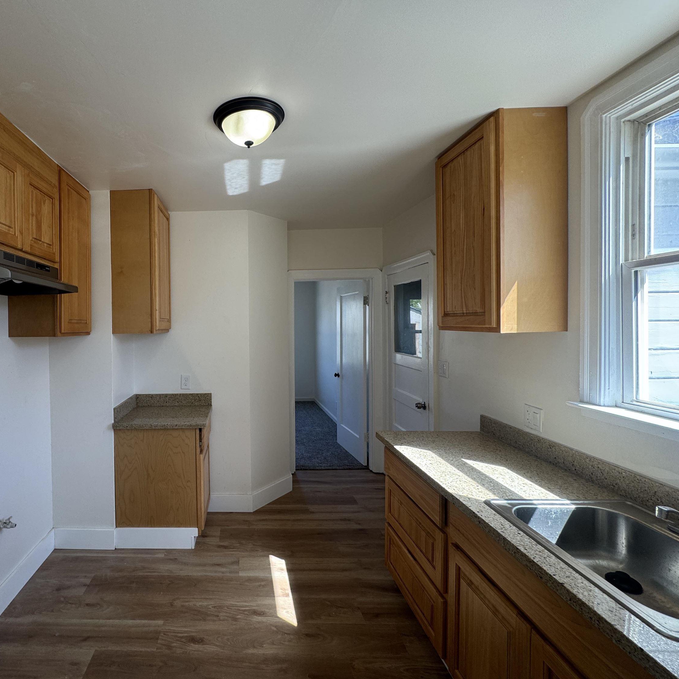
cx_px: 231
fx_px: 377
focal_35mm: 17
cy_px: 330
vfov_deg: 83.9
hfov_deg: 81.4
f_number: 2.2
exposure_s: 1/120
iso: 64
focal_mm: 2.22
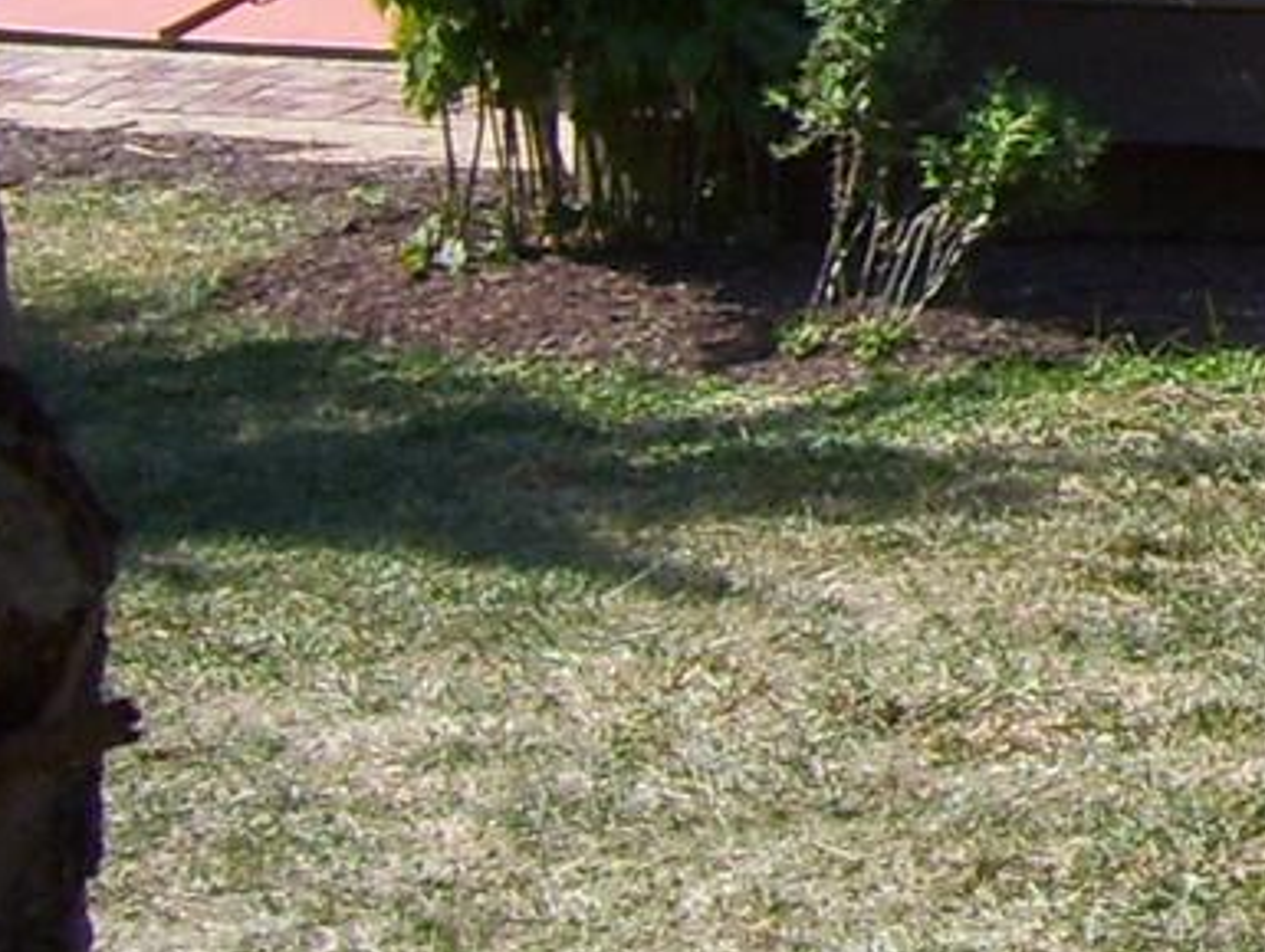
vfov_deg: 7.6
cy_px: -604
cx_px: 2753
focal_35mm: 191
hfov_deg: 9.5
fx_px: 6991
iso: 80
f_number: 4.8
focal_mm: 6
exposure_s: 1/250
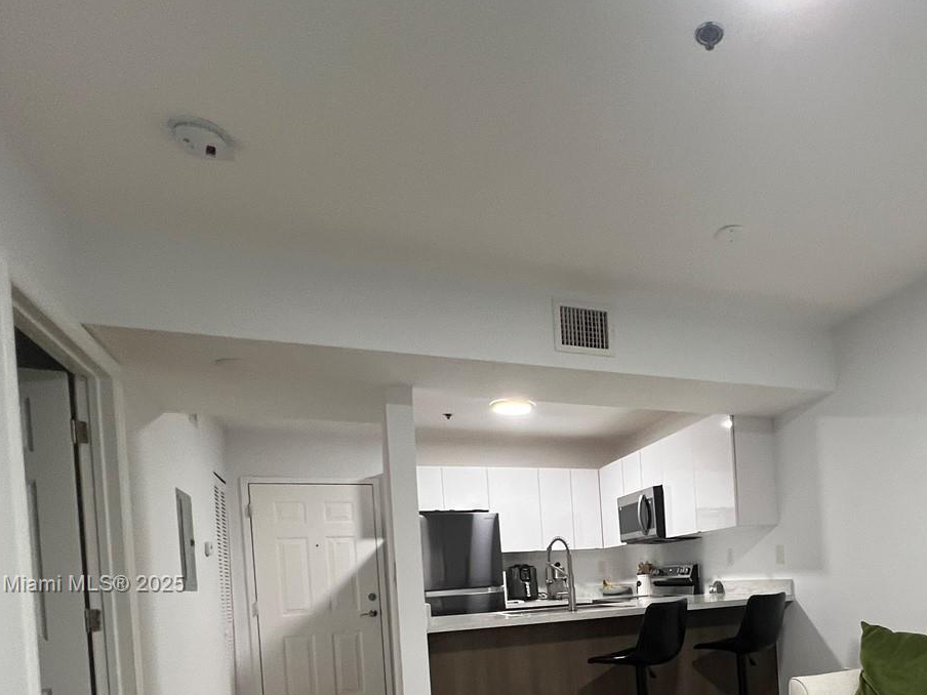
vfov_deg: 53.7
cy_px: 585
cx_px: 677
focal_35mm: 23
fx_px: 616
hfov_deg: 69.8
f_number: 1.8
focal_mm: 1.57
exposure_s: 1/60
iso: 320
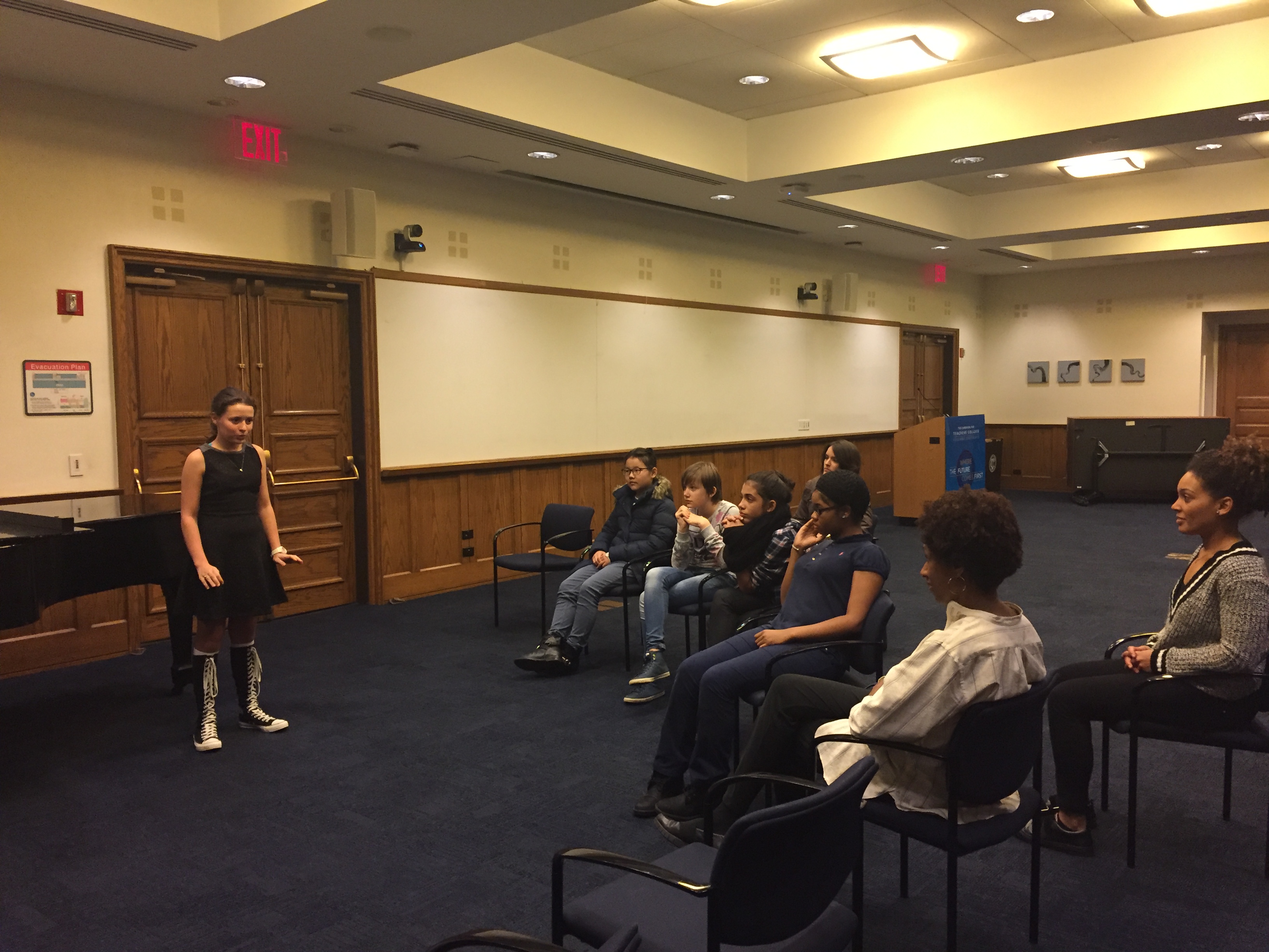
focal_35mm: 29
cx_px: 634
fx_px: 1063
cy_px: 476
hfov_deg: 61.7
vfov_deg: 48.2
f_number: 2.2
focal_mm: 4.15
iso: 200
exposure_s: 1/30
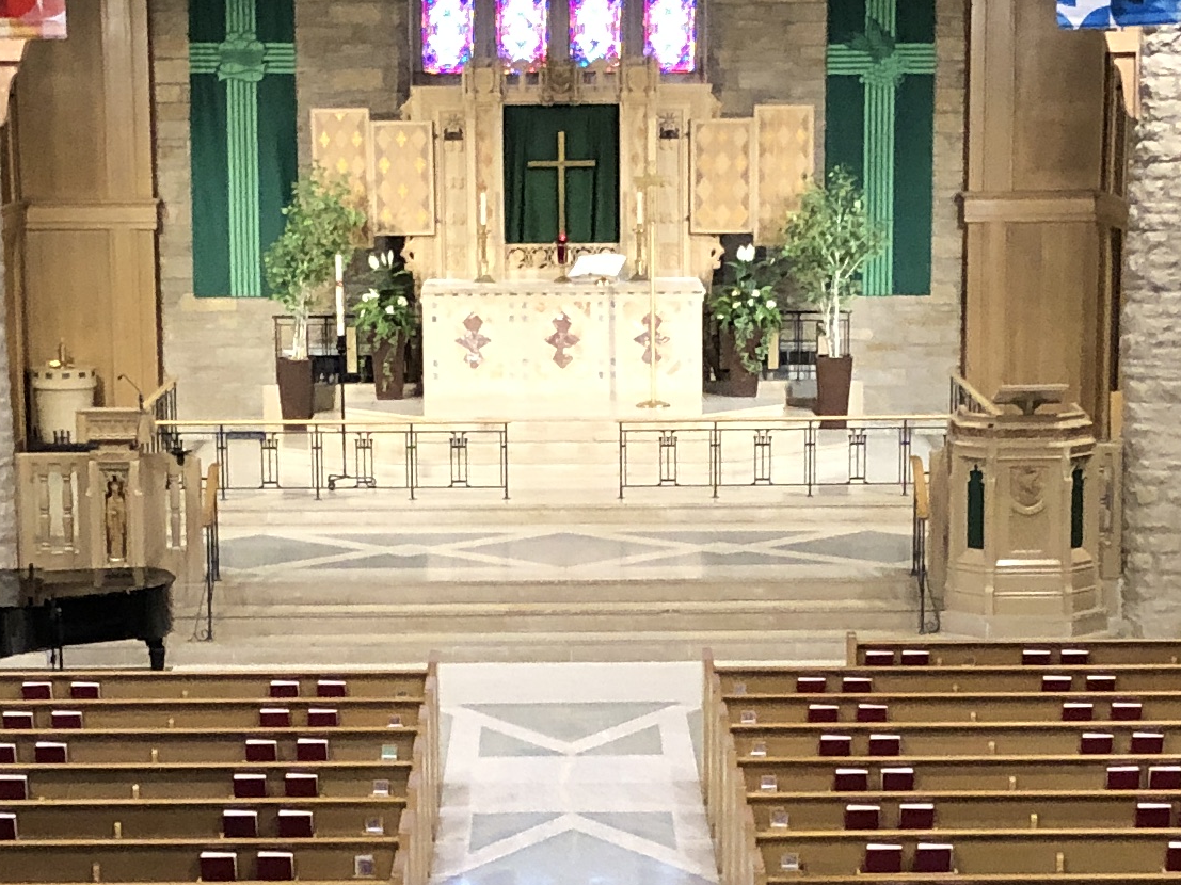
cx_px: 558
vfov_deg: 14.5
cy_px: 653
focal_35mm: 102
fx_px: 3480
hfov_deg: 19.3
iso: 80
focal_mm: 4
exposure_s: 1/15
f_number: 1.8
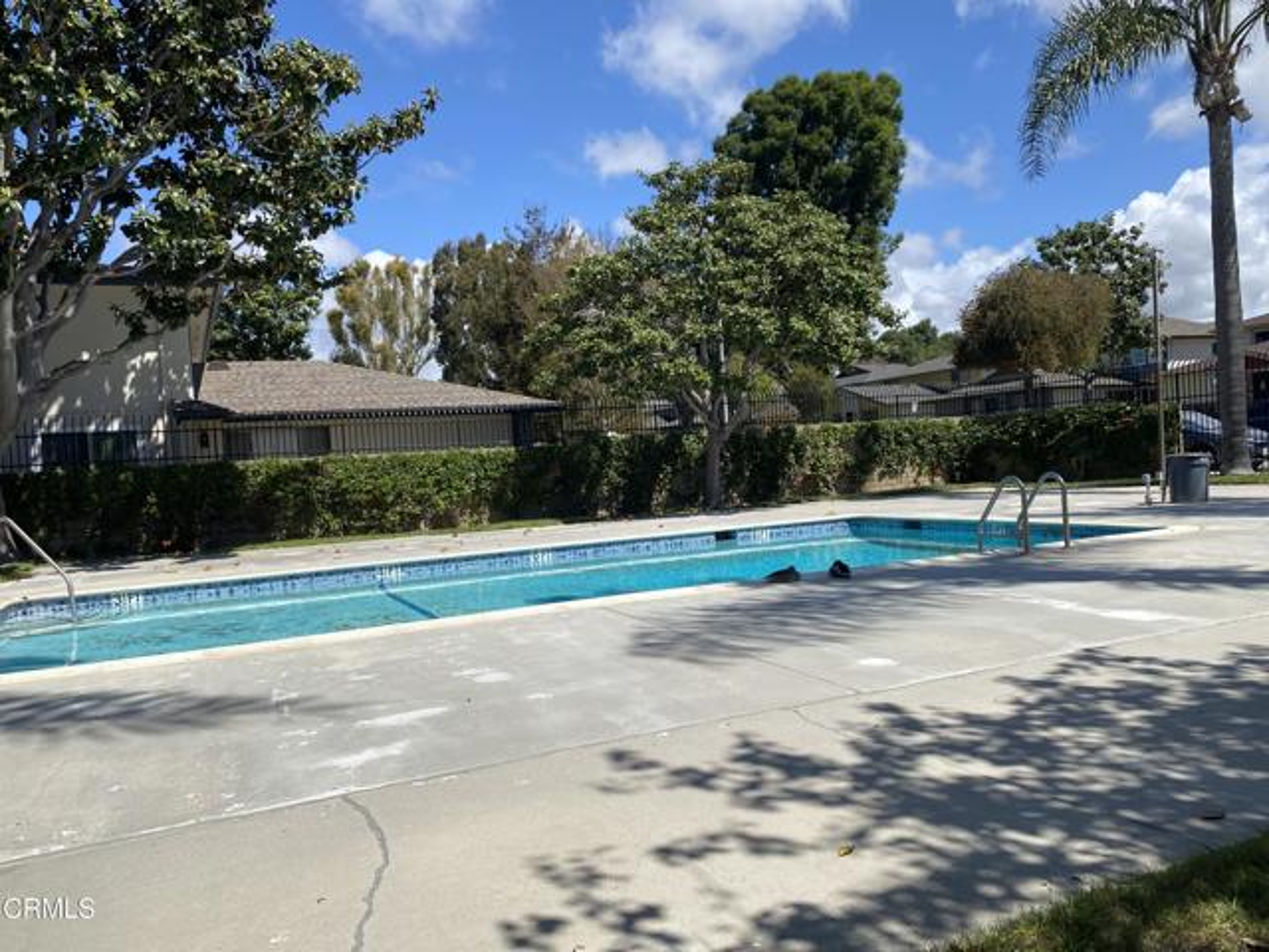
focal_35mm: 26
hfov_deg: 67.3
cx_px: 634
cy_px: 476
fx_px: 953
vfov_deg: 53.1
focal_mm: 4.25
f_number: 1.8
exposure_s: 1/3497
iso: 32
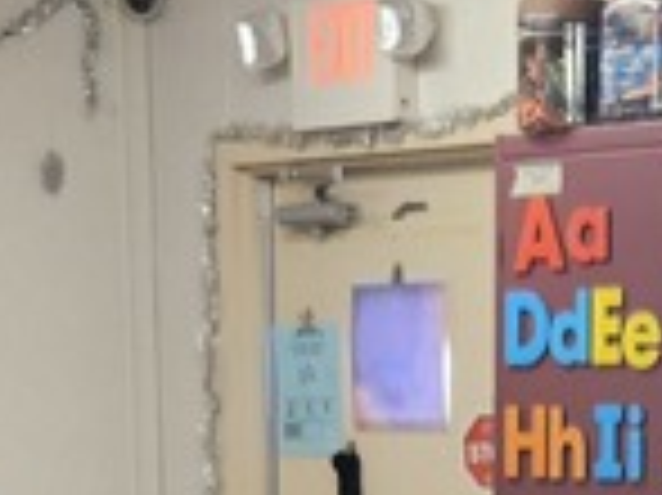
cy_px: 1323
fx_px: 3057
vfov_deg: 8.3
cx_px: 617
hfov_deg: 12.3
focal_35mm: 160
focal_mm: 5.4
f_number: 1.8
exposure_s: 1/120
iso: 320
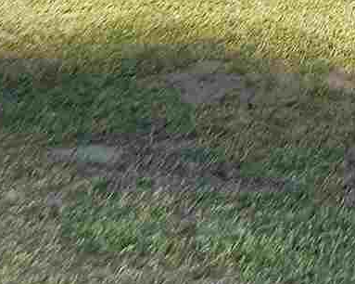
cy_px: -506
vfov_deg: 6.4
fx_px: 2373
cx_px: 759
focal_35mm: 226
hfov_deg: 8.1
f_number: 11
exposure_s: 1/400
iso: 400
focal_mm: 20
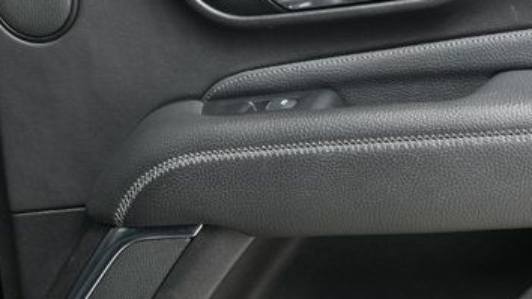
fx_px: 1410
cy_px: 227
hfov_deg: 20.8
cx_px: 508
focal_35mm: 100
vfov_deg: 12.1
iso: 100
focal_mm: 22
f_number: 5
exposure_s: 1/160
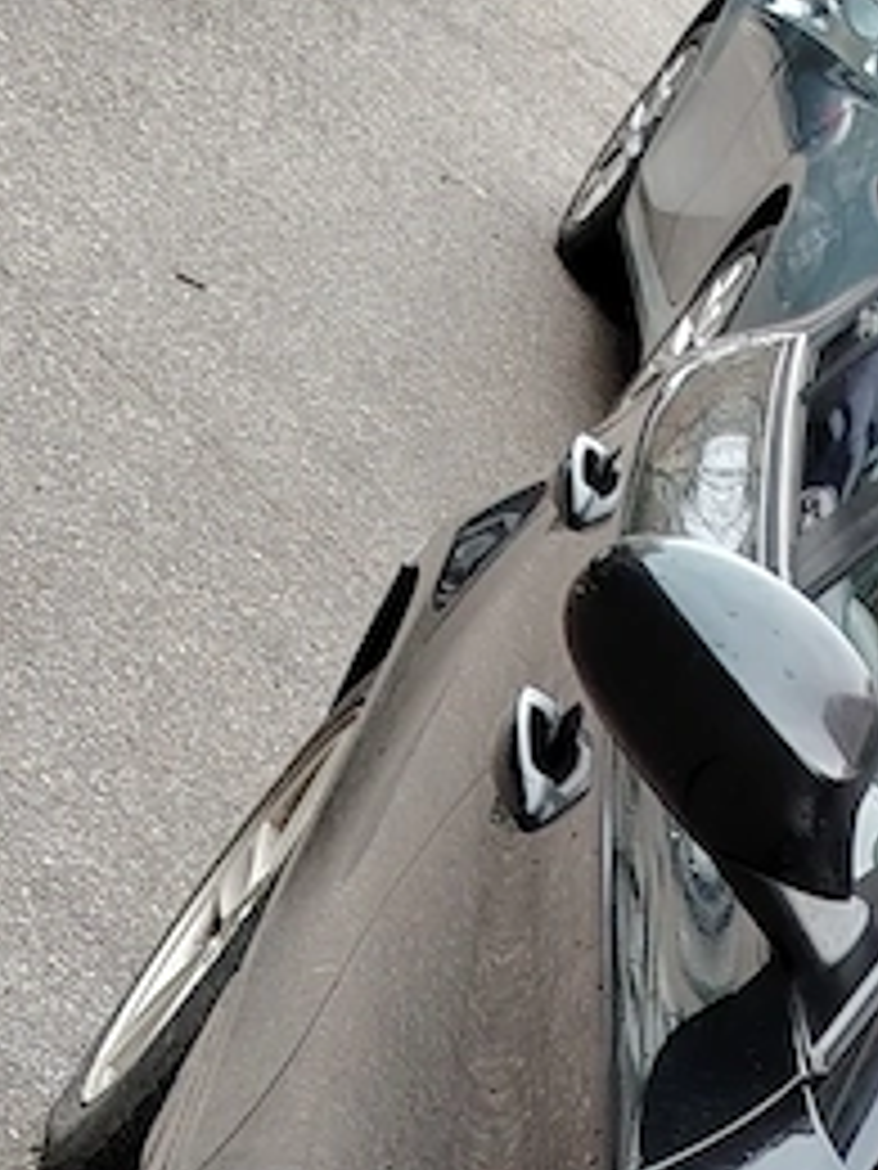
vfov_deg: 12.8
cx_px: 711
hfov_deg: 12.0
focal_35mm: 123
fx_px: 4160
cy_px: 2691
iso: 185
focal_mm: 5.25
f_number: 1.75
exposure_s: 1/50
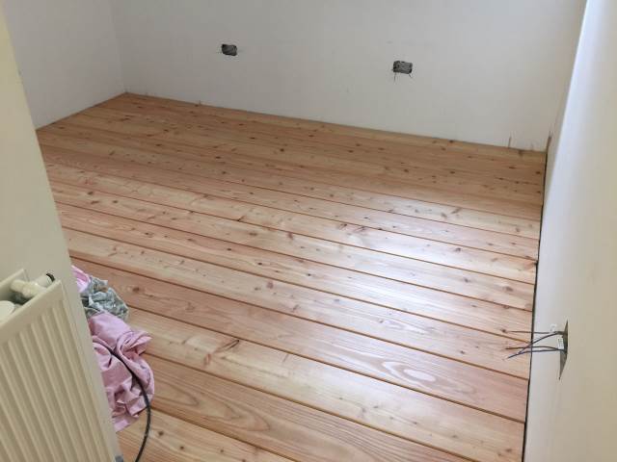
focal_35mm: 29
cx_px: 308
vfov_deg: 48.2
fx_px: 517
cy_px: 231
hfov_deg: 61.7
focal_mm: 4.15
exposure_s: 1/17
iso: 64
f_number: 2.2
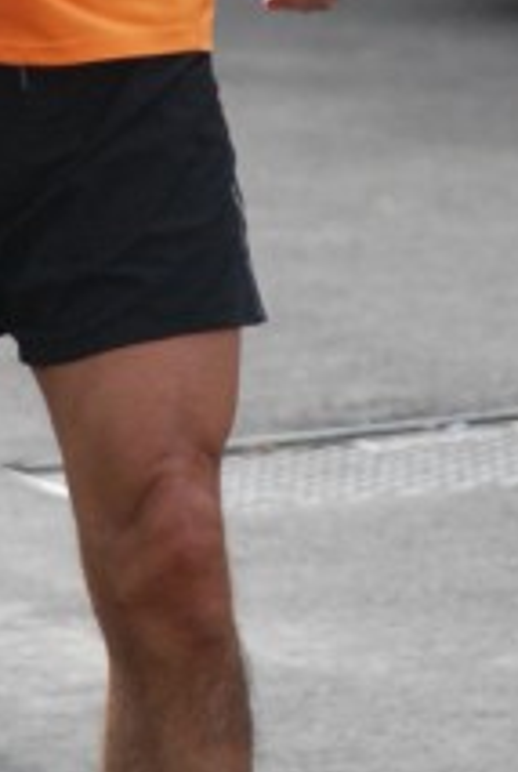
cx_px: 24
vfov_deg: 6.9
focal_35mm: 296
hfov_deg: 4.7
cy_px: -141
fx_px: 6357
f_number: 5.6
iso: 1000
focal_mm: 70
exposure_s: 1/640
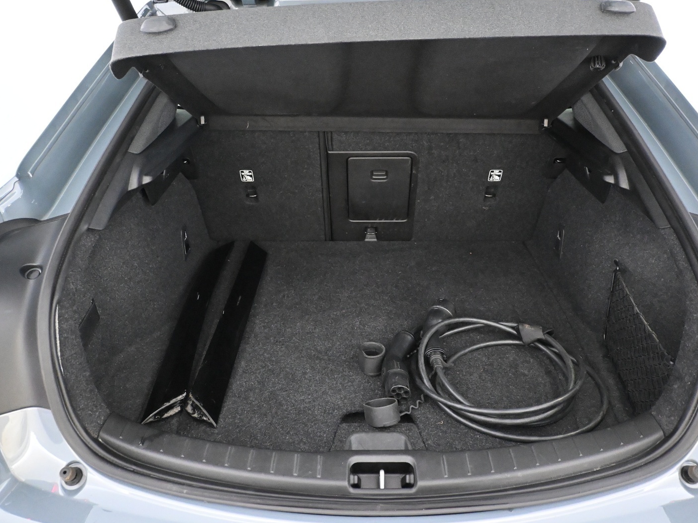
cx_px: 363
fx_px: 605
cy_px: 267
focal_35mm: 30
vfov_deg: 46.8
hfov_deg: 60.0
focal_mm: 18
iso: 8000
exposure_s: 1/60
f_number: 3.5
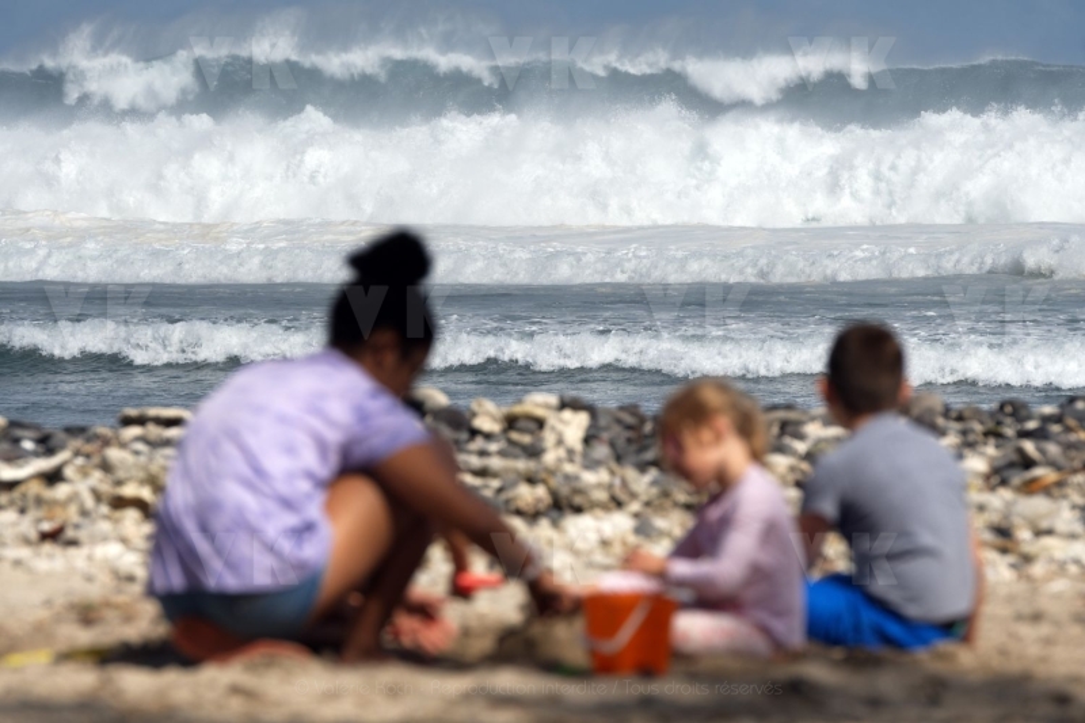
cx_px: 542
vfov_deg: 4.6
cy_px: 362
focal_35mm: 300
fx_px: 9039
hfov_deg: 6.9
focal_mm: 200
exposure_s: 1/1250
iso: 100
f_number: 6.3
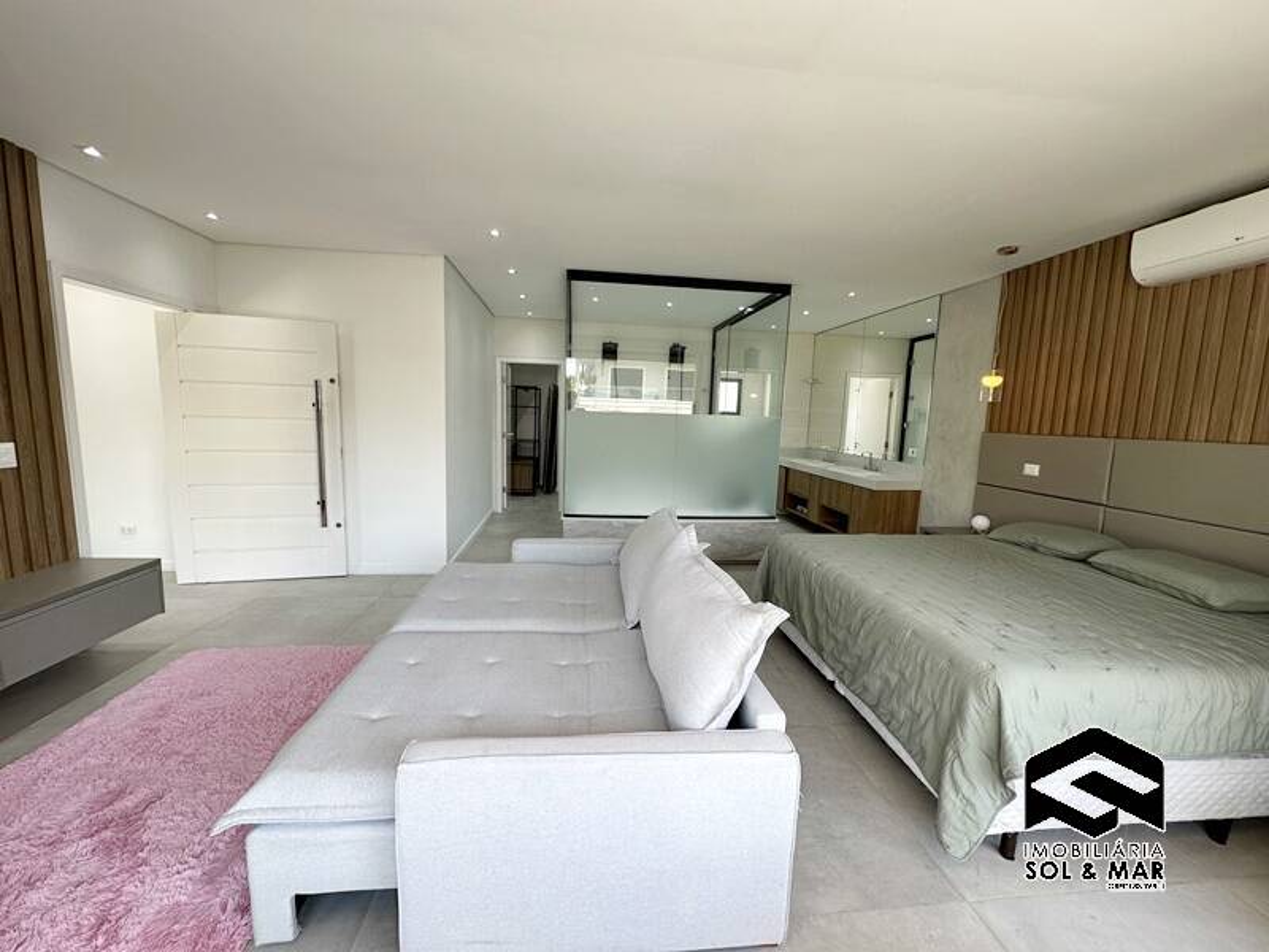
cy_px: 476
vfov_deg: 85.7
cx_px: 634
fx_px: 513
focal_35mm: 14
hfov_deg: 102.1
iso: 80
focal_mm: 2.22
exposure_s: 1/120
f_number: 2.2
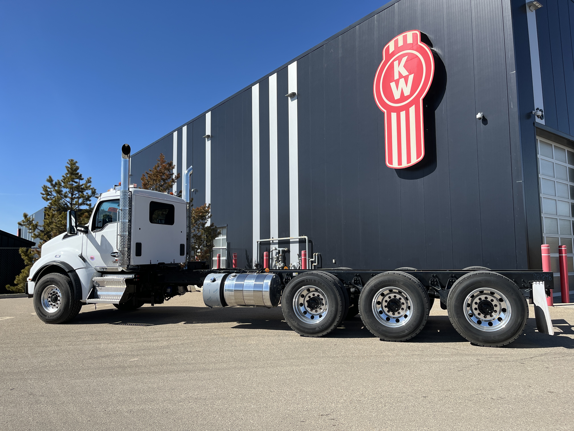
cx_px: 287
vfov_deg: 53.1
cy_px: 216
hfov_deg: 67.3
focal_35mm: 26
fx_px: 431
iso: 50
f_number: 1.6
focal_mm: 5.1
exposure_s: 1/3623
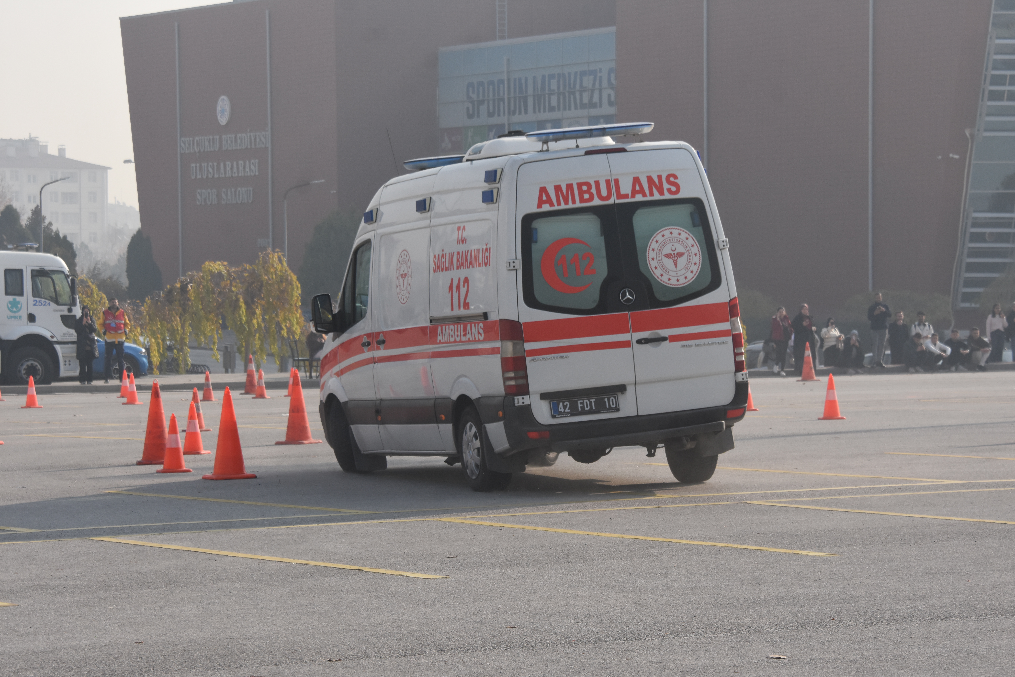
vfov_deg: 9.3
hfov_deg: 14.0
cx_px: 508
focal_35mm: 147
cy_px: 338
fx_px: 4144
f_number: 6.3
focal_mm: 98
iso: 800
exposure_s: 1/3200
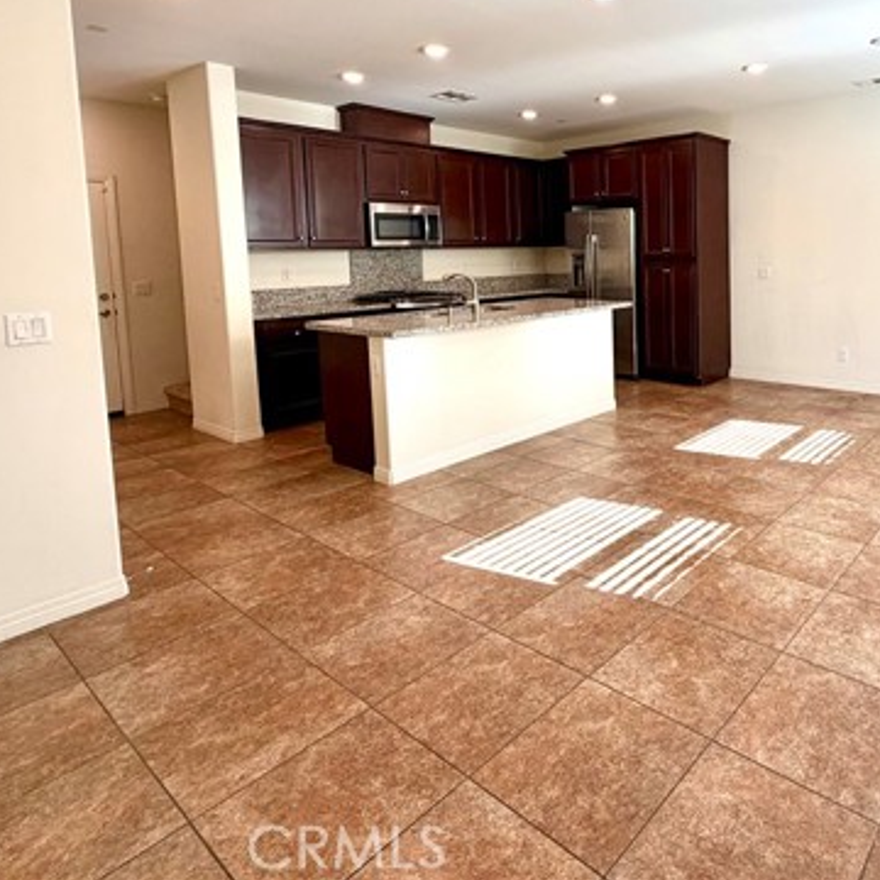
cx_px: 670
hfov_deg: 65.0
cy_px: 296
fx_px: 633
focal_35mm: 22
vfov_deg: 67.8
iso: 80
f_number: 2.2
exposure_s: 1/120
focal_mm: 2.22
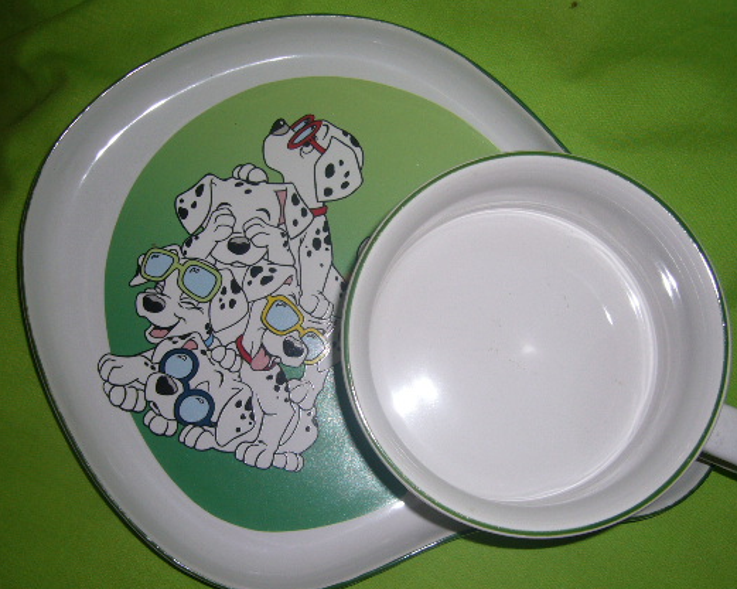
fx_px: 915
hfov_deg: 43.9
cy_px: 304
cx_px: 359
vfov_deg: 35.6
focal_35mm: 42
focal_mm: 5.8
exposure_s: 1/60
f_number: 2.8
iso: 80
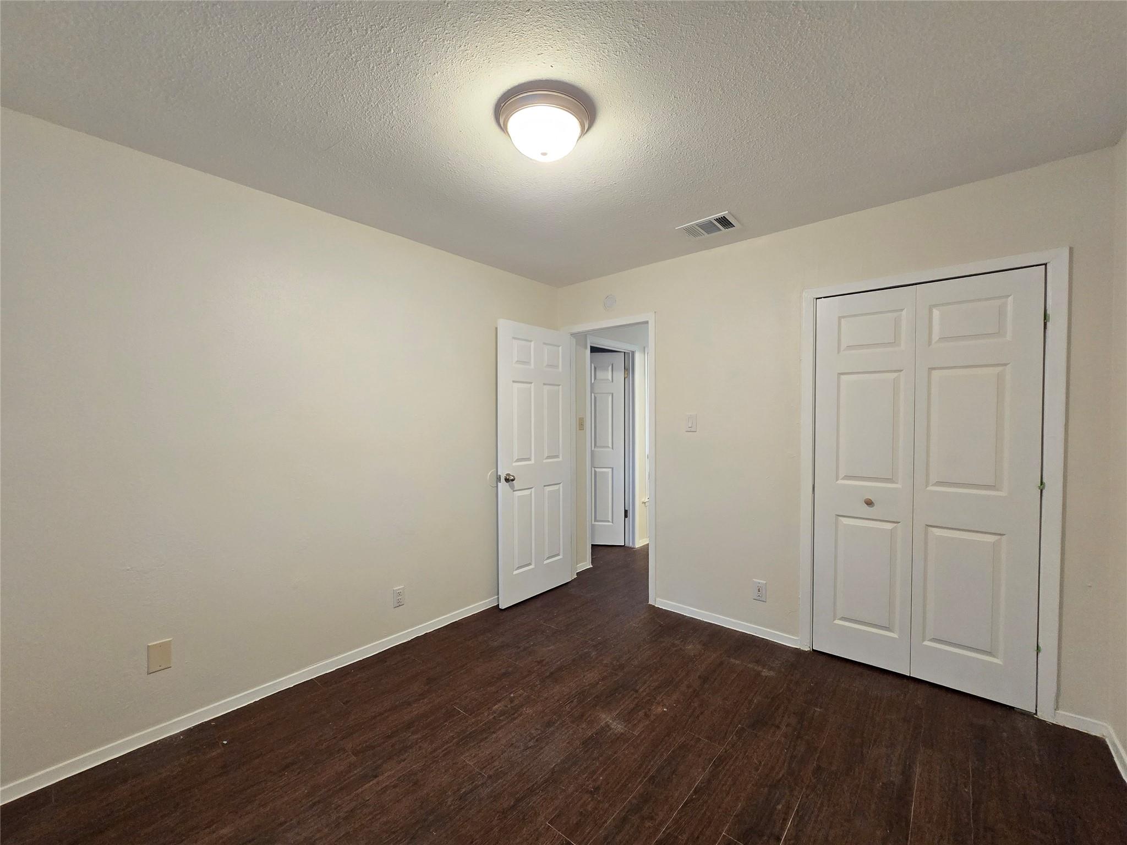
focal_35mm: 13
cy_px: 422
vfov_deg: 89.9
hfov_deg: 106.2
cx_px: 564
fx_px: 423
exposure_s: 1/60
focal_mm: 2.2
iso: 500
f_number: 2.2
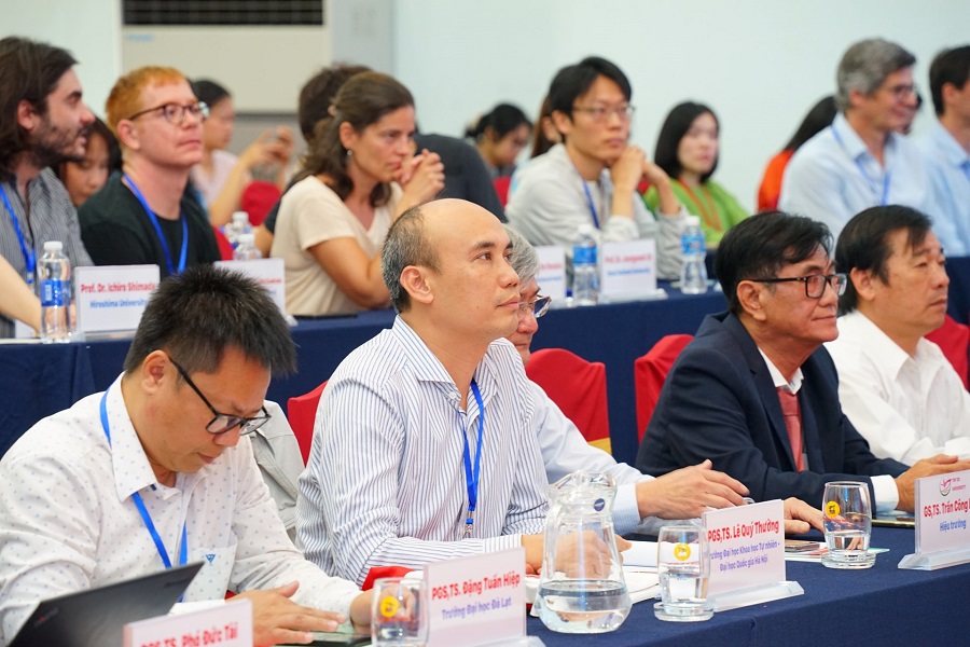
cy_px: 324
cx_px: 485
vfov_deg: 9.4
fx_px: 3934
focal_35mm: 146
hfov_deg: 14.1
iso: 2500
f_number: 6.3
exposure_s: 1/100
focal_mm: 146
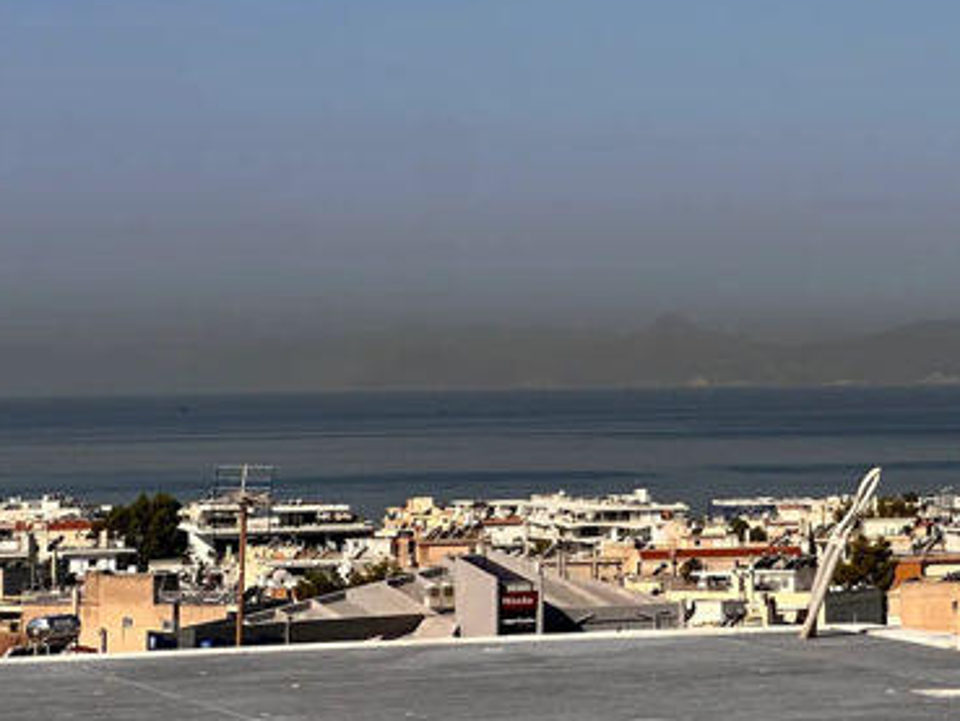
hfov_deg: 13.3
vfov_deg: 10.1
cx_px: 844
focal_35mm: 147
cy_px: 109
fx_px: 4078
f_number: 2.8
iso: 32
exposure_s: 1/1623
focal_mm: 9
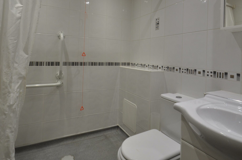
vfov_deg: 57.7
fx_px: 141
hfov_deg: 81.1
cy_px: 50
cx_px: 131
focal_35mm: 21
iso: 400
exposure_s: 1/90
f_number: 4.8
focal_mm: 10
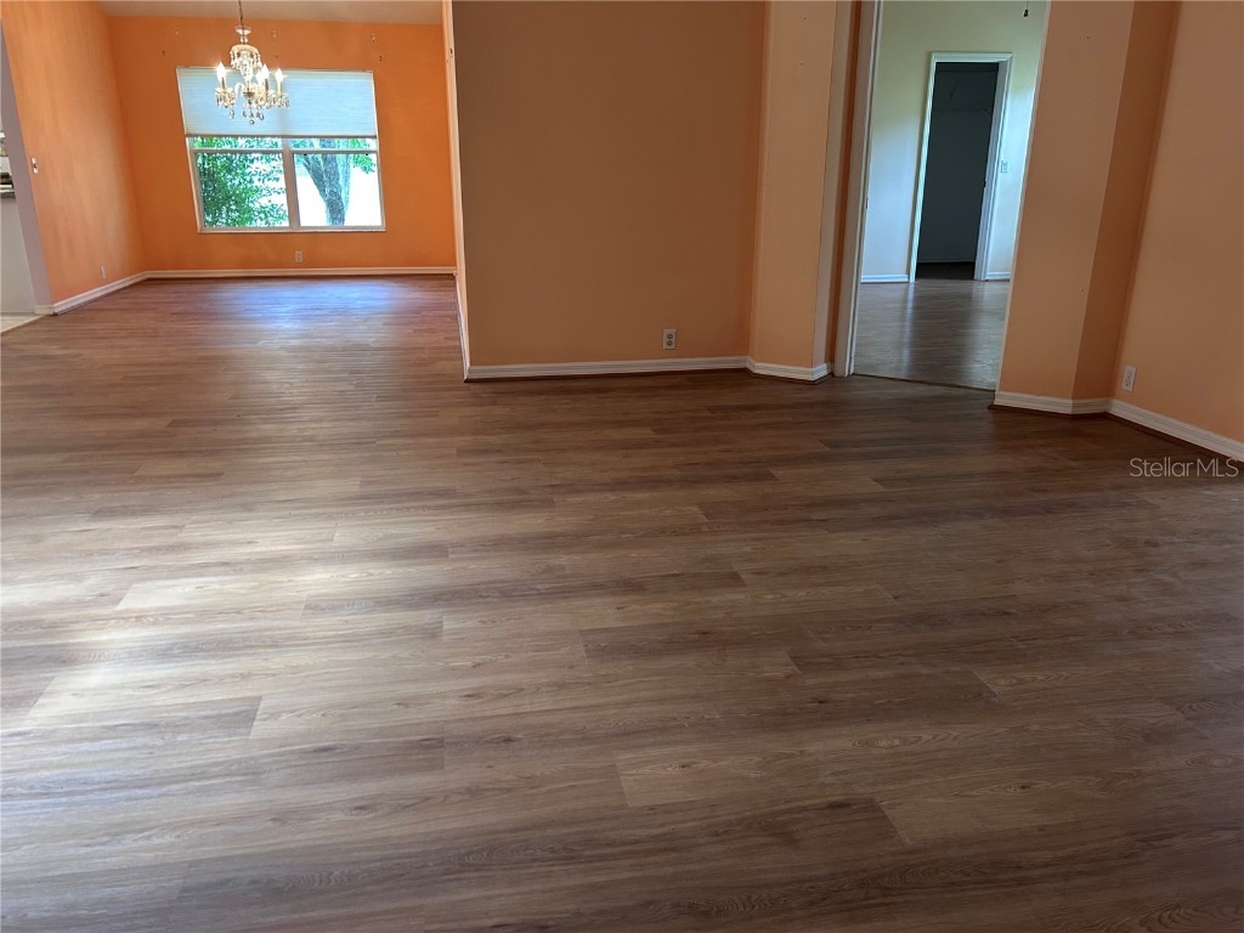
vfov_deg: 53.1
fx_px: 934
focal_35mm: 26
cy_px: 466
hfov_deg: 67.3
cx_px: 622
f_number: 1.5
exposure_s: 1/60
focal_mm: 5.7
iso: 250
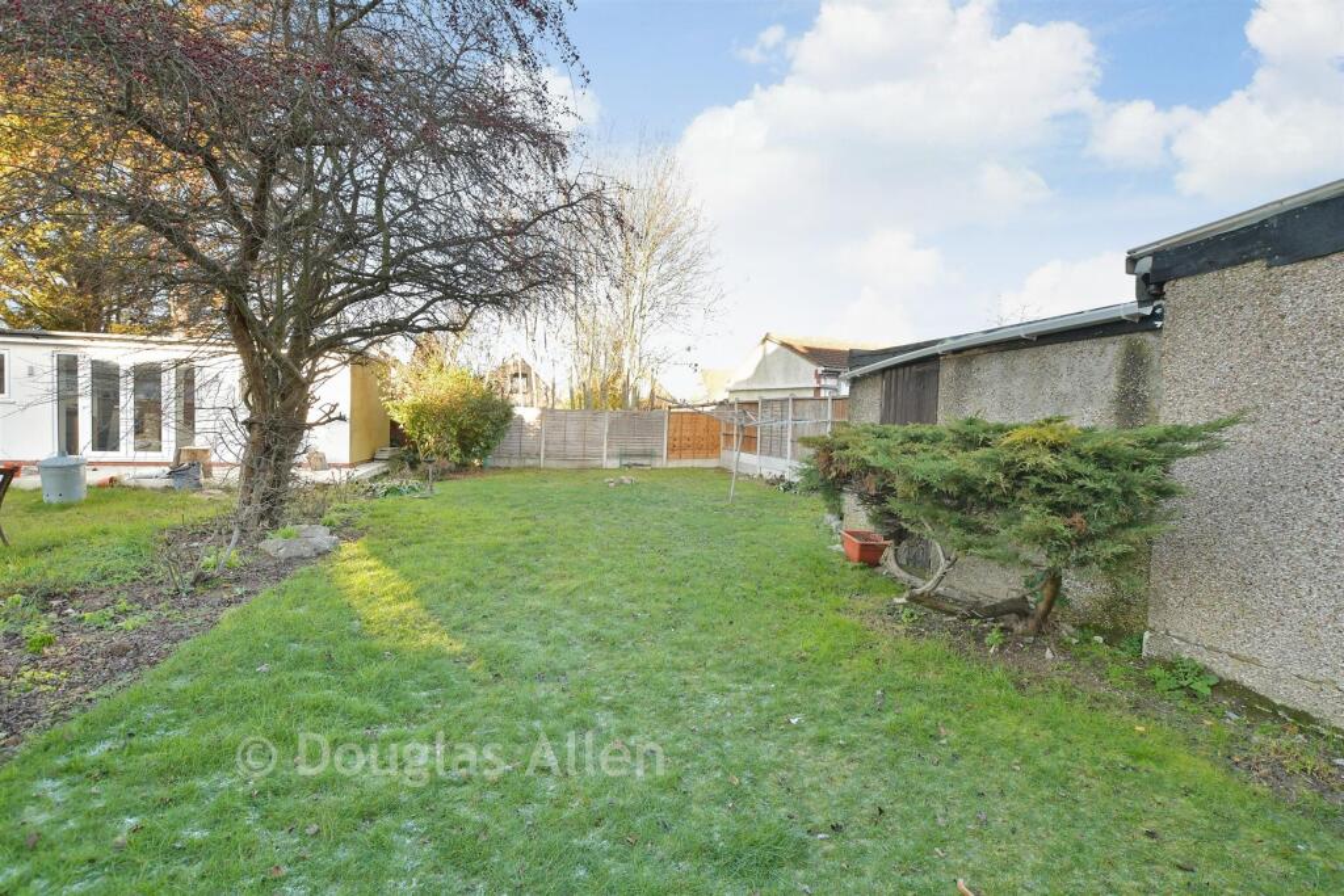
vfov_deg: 77.3
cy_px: 448
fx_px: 560
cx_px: 672
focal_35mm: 15
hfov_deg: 100.4
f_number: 8
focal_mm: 10
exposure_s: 1/25
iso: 100
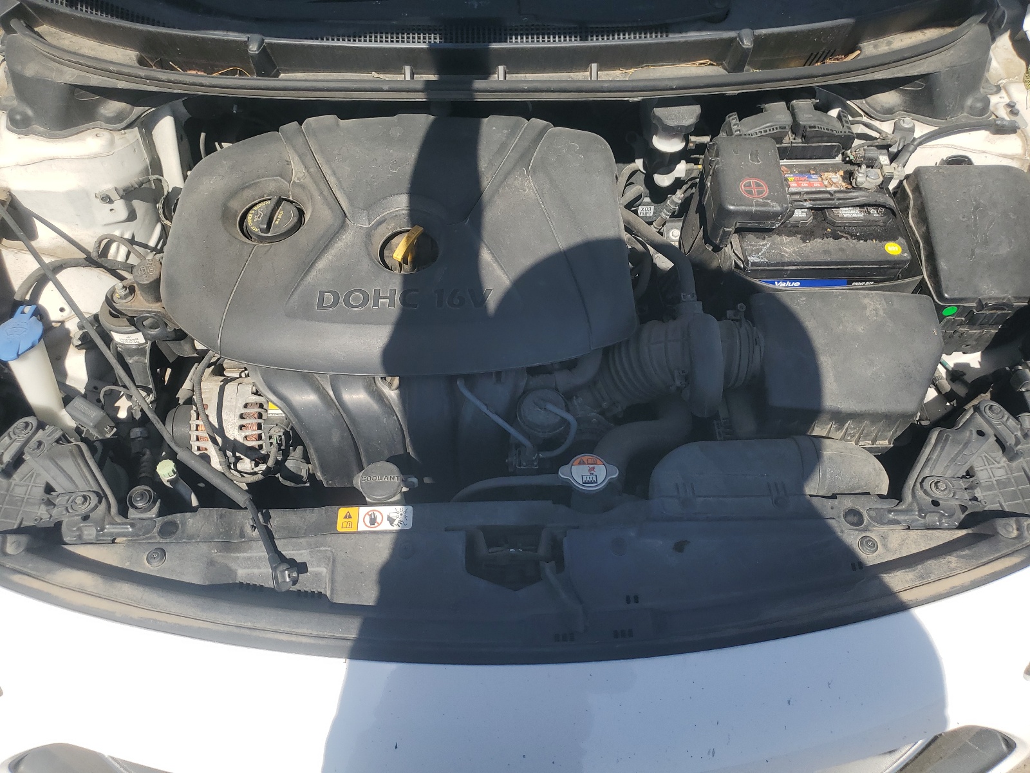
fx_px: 774
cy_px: 386
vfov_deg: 53.1
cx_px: 515
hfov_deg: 67.3
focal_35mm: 26
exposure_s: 1/2500
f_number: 1.5
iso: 50
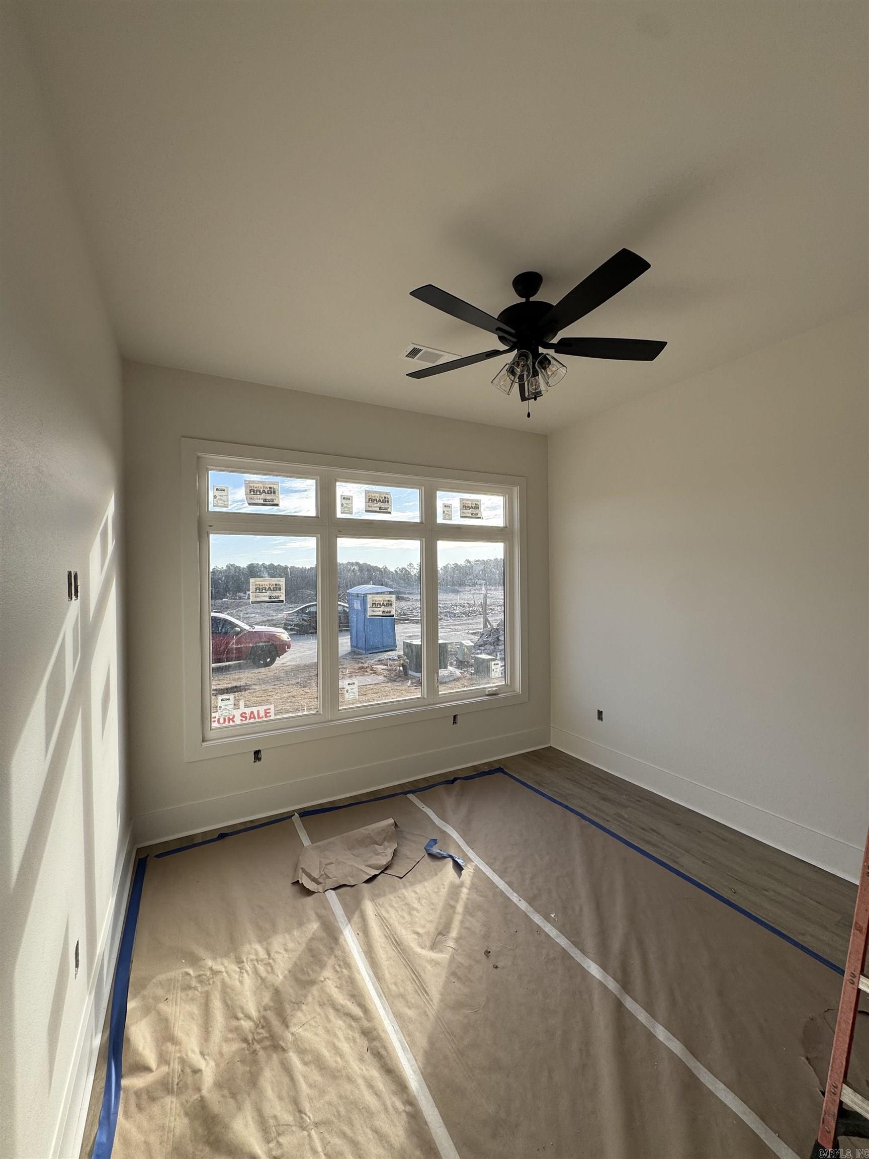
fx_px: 469
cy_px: 580
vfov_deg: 102.1
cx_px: 434
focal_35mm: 14
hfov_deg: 85.7
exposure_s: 1/428
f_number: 2.2
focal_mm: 2.22
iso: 40
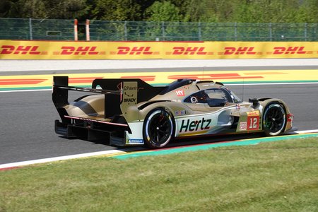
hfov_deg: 25.7
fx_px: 698
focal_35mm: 79
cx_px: 159
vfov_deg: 17.3
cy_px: 106
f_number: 4
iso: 100
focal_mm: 28.91
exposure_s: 1/800
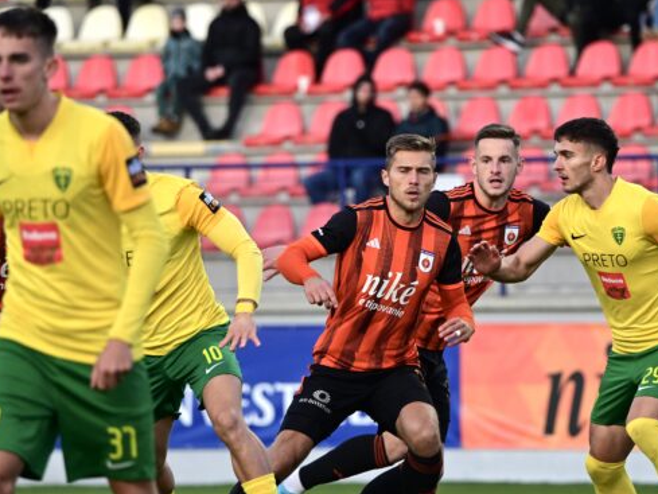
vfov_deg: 3.0
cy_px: 254
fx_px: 9564
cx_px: 332
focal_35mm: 503
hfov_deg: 3.9
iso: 1250
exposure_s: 1/800
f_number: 6.3
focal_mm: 400
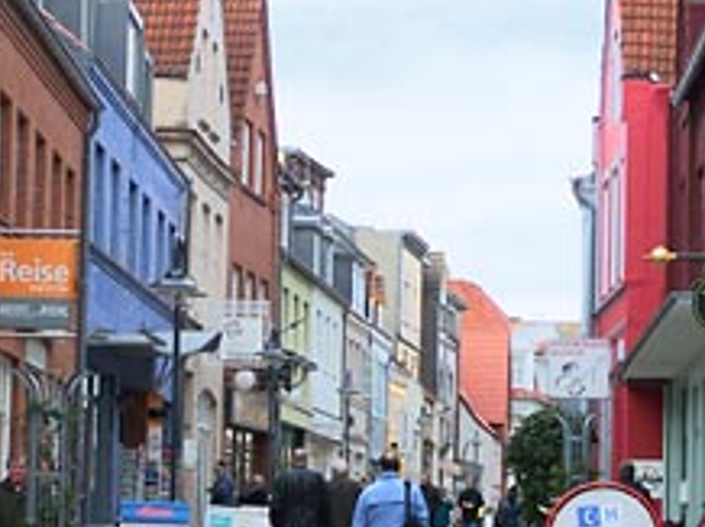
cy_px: 306
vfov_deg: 10.4
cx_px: 498
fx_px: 2889
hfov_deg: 13.9
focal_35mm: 142
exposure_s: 1/250
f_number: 3.2
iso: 64
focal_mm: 13.7
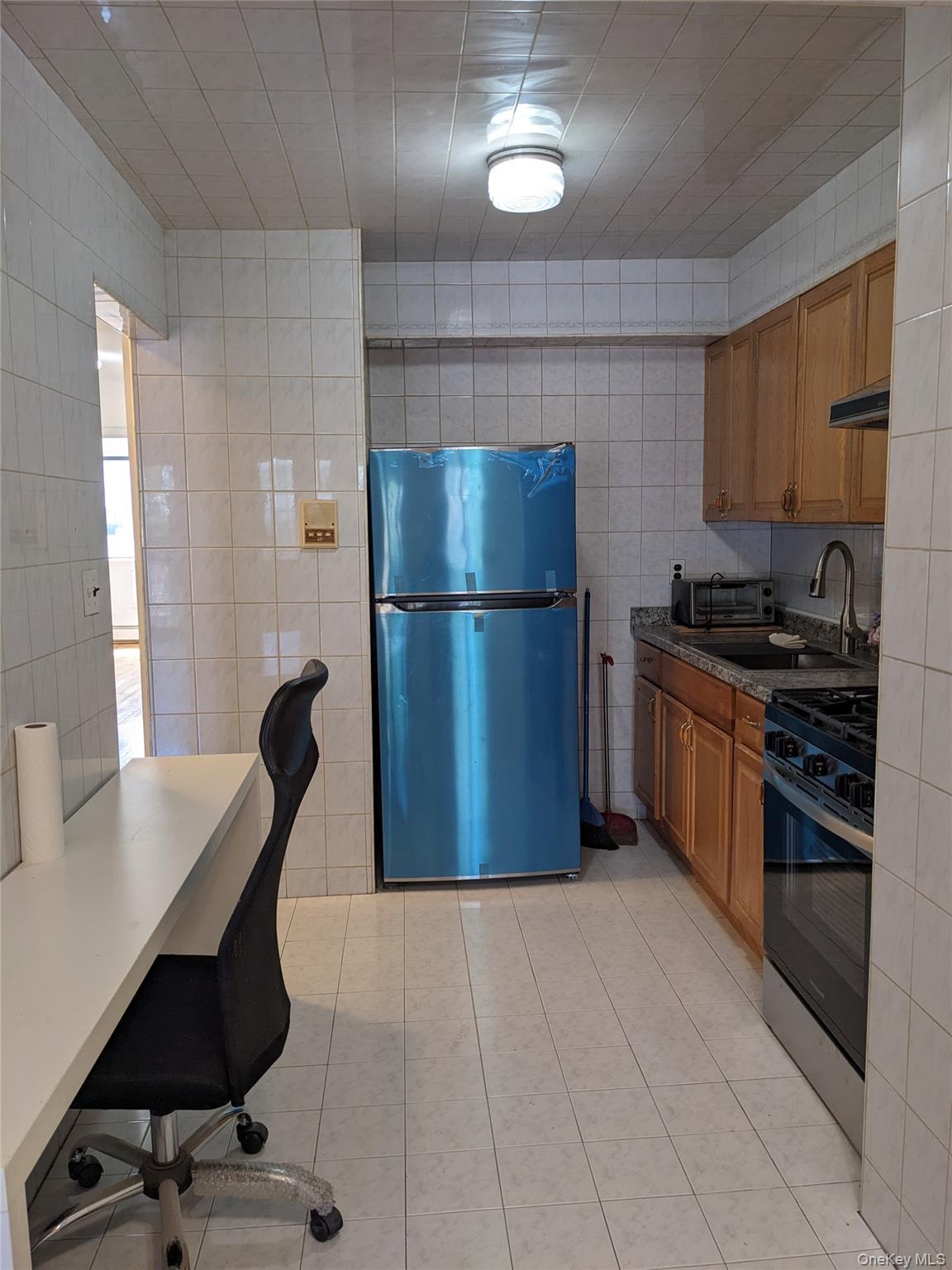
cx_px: 476
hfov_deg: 51.4
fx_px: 990
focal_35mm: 27
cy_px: 635
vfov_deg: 65.3
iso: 58
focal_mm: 4.38
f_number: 1.73
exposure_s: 1/40
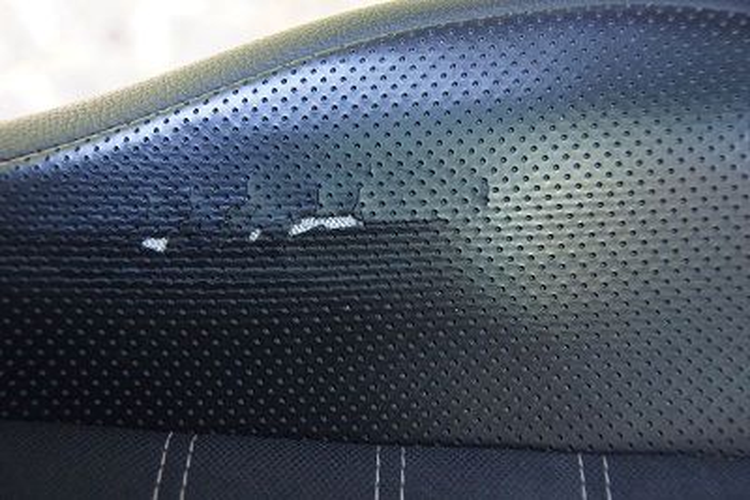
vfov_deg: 20.2
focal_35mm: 68
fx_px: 1407
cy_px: 250
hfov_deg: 29.9
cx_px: 375
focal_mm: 45
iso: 1600
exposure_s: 1/30
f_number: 4.5
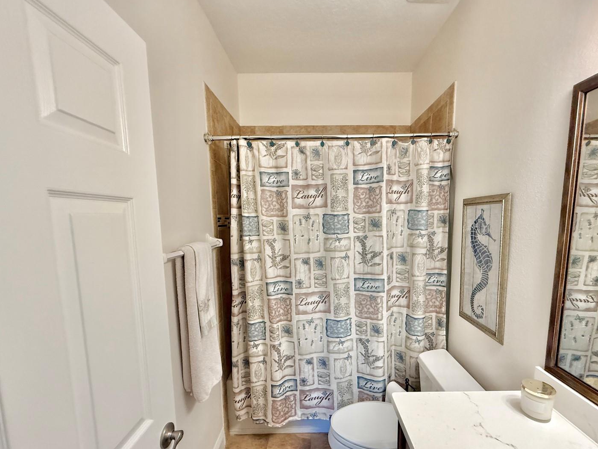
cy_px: 250
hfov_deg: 94.3
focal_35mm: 16
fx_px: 276
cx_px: 321
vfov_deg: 77.8
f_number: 2.2
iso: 250
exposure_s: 1/120
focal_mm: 2.22
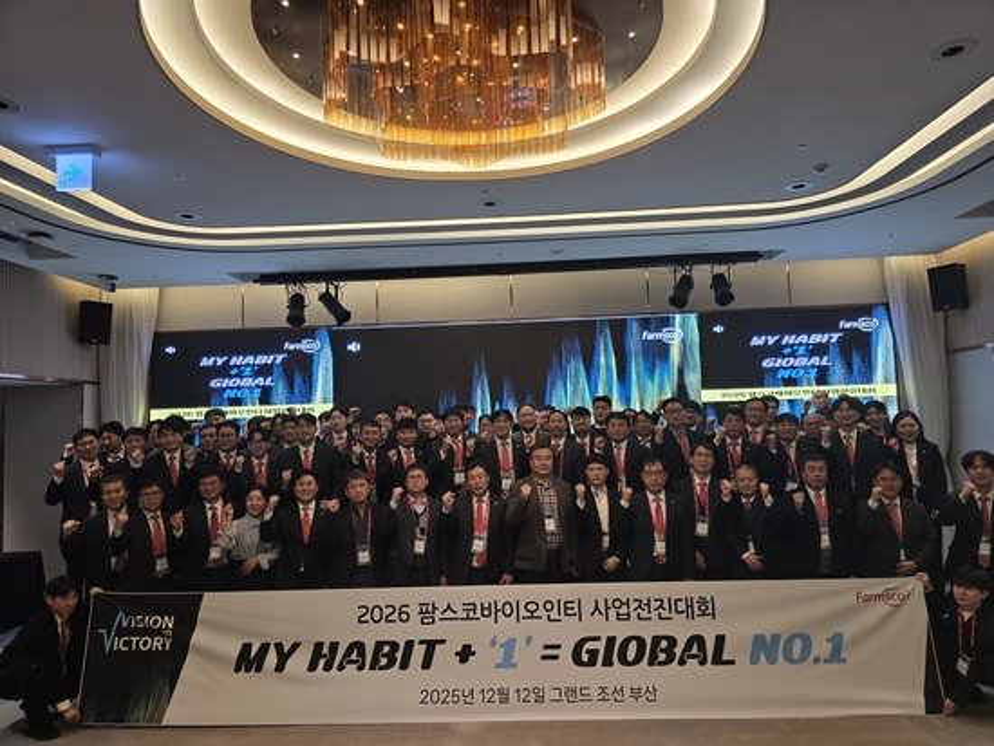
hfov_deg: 73.9
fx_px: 661
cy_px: 373
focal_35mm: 23
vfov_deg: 58.9
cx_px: 497
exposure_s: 1/120
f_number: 1.7
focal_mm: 6.3
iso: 250
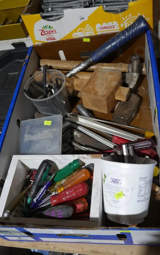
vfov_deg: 52.7
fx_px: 258
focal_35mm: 37
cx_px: 83
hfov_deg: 34.4
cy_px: 127
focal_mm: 17
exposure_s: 1/60
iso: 500
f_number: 4
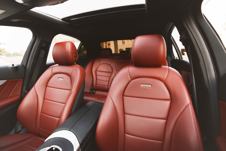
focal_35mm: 16
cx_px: 113
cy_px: 76
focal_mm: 16
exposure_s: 1/100
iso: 100
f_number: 3.2
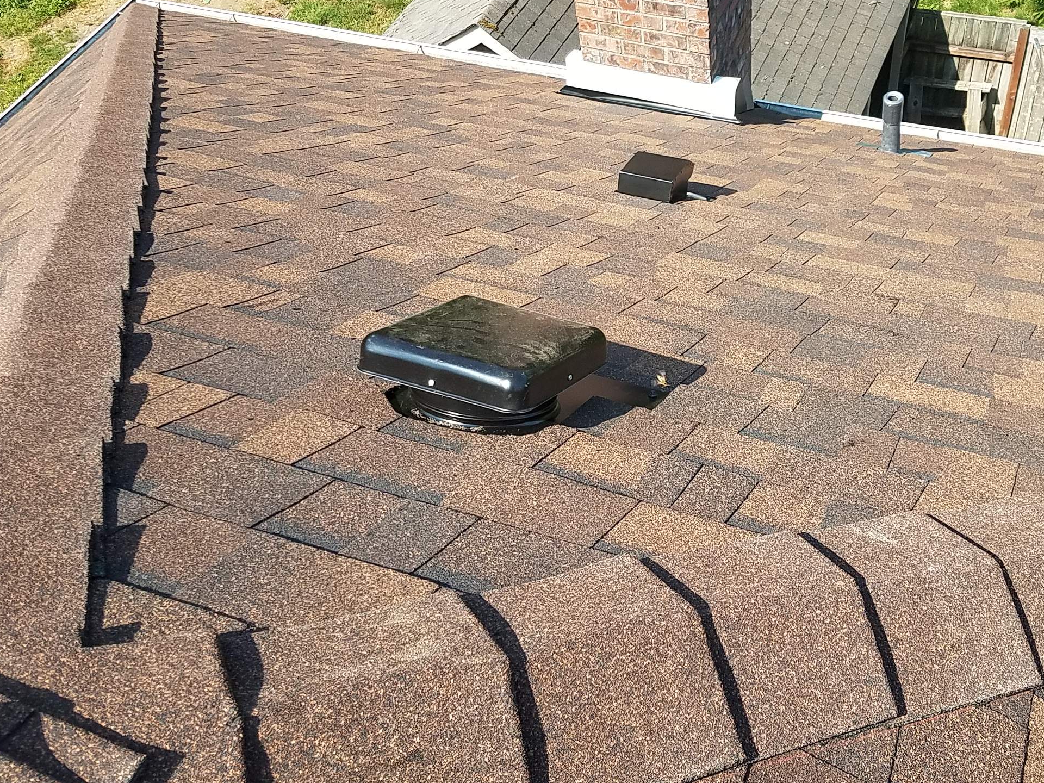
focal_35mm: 39
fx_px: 1176
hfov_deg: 47.5
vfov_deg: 36.5
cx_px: 647
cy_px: 266
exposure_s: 1/846
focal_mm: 4.2
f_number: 1.7
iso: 40
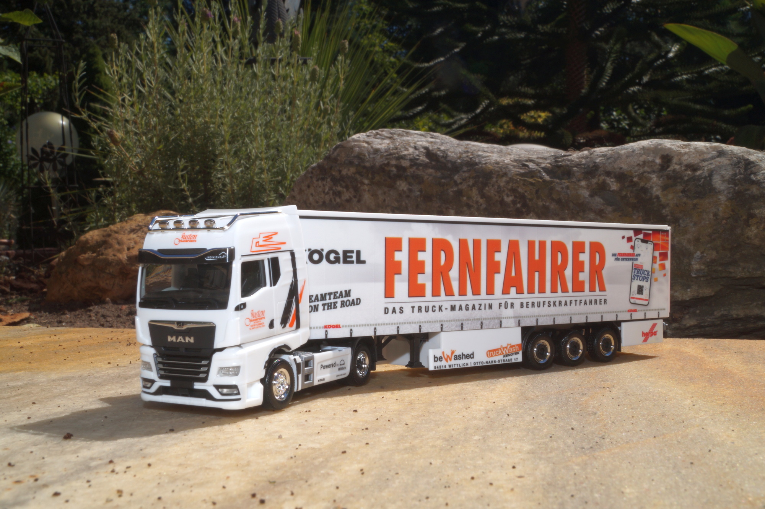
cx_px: 382
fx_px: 828
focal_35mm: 39
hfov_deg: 49.6
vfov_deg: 34.2
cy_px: 254
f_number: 25
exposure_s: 1/60
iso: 100
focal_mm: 26
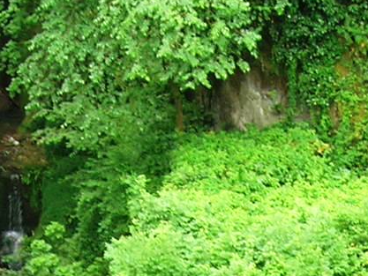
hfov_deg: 11.8
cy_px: 532
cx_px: 183
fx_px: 1776
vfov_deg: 8.5
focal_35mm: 167
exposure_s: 1/22
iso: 50
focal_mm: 5.7
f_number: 4.9
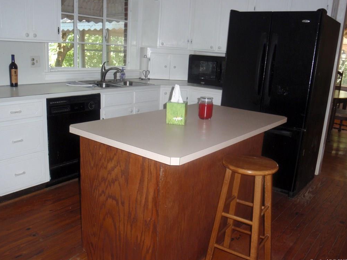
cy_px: 131
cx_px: 172
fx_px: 351
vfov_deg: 40.7
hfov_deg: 52.6
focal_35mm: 35
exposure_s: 1/40
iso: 200
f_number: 3.5
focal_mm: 6.07
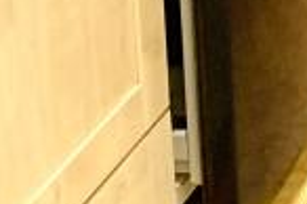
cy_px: -419
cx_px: 971
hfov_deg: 8.7
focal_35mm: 190
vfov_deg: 6.5
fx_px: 1618
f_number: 1.8
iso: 160
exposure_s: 1/50
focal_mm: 4.25
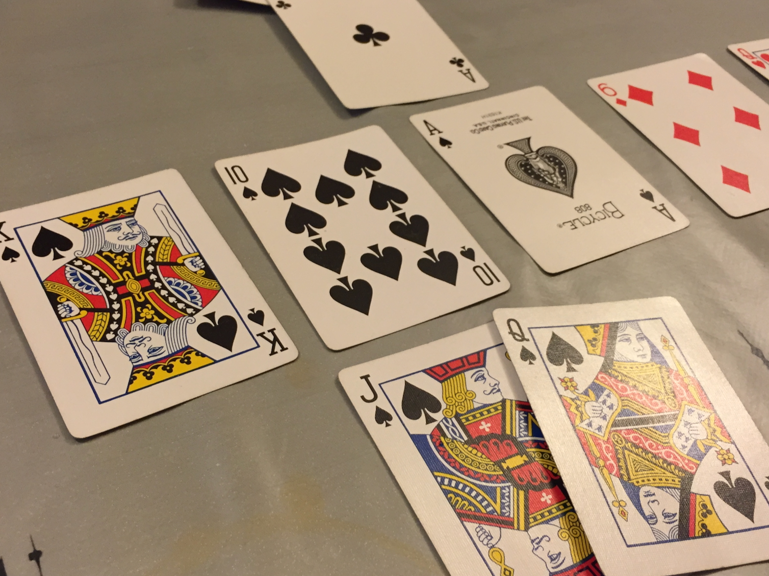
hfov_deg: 50.0
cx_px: 427
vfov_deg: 38.7
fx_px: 822
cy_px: 281
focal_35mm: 37
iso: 100
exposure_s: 1/30
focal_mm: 4.15
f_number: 2.2
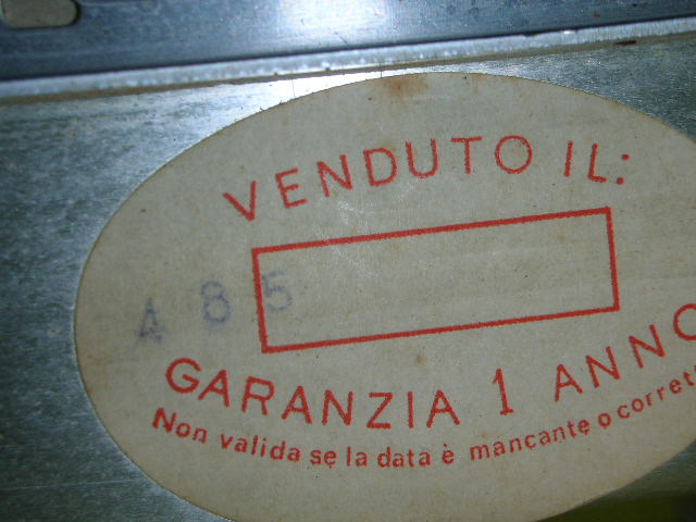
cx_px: 348
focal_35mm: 73
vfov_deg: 20.2
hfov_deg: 26.7
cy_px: 261
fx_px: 1468
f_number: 12.4
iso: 50
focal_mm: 12.2
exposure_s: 1/120
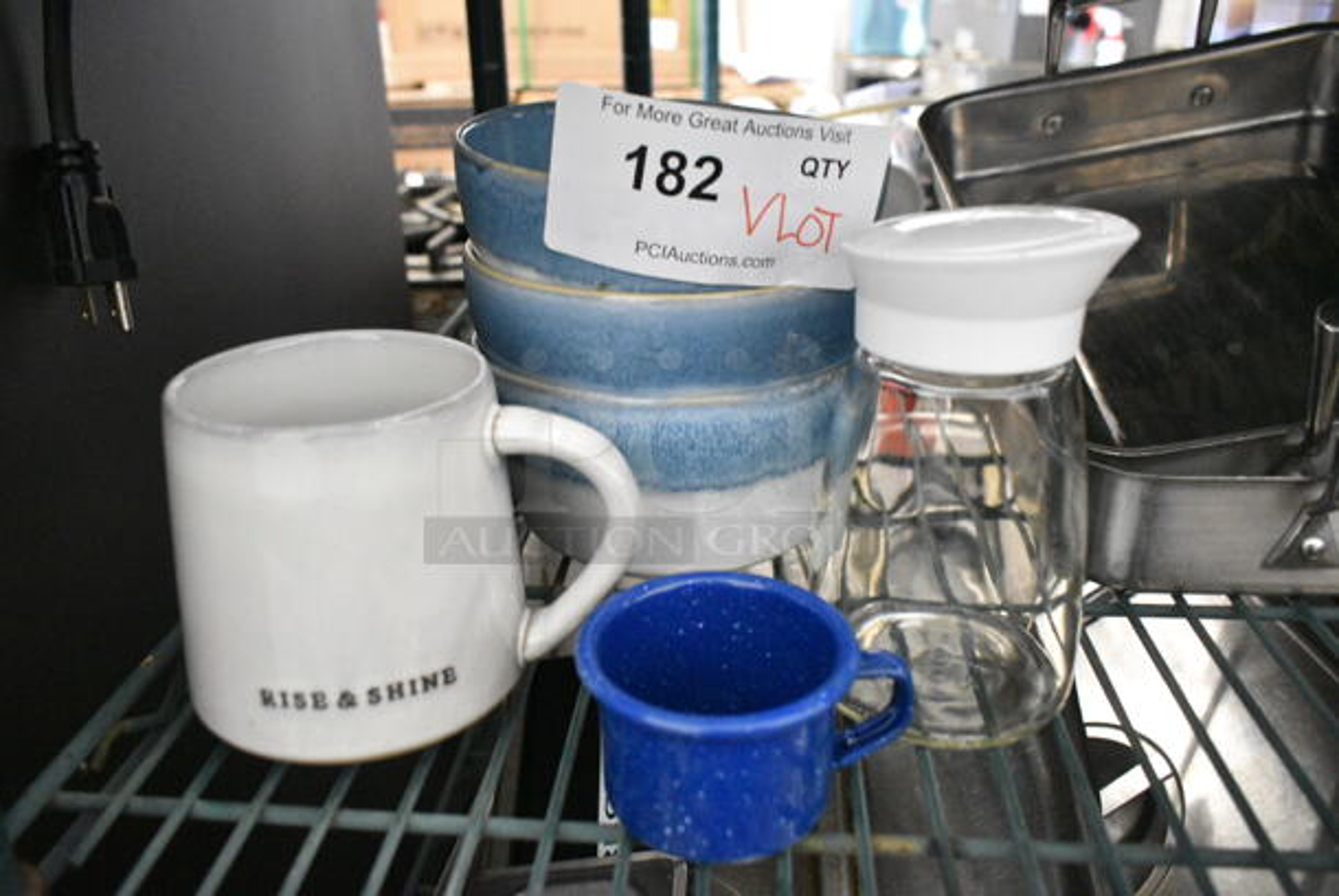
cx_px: 670
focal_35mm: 30
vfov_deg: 43.7
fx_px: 1117
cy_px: 448
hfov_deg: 61.9
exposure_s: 1/125
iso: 6400
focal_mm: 20
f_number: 5.6
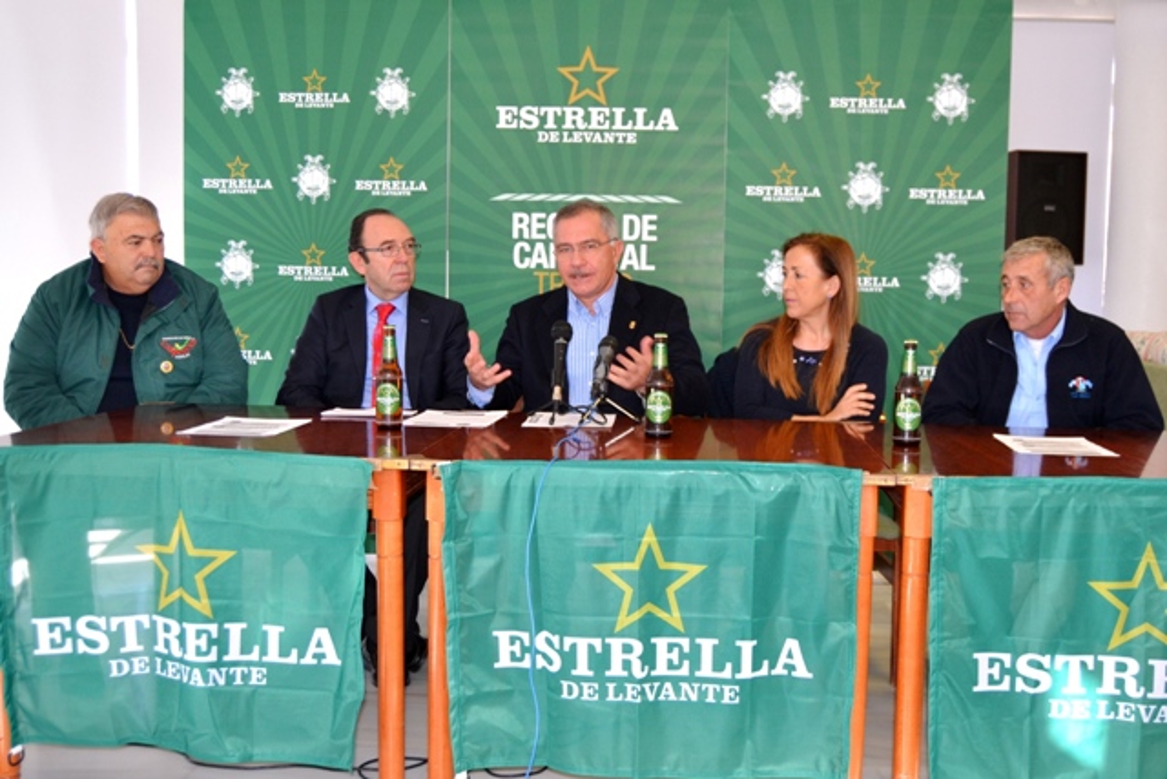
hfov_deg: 55.1
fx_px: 1119
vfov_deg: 38.4
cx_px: 584
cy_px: 390
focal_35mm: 34
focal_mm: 23
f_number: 3.8
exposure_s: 1/60
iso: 560
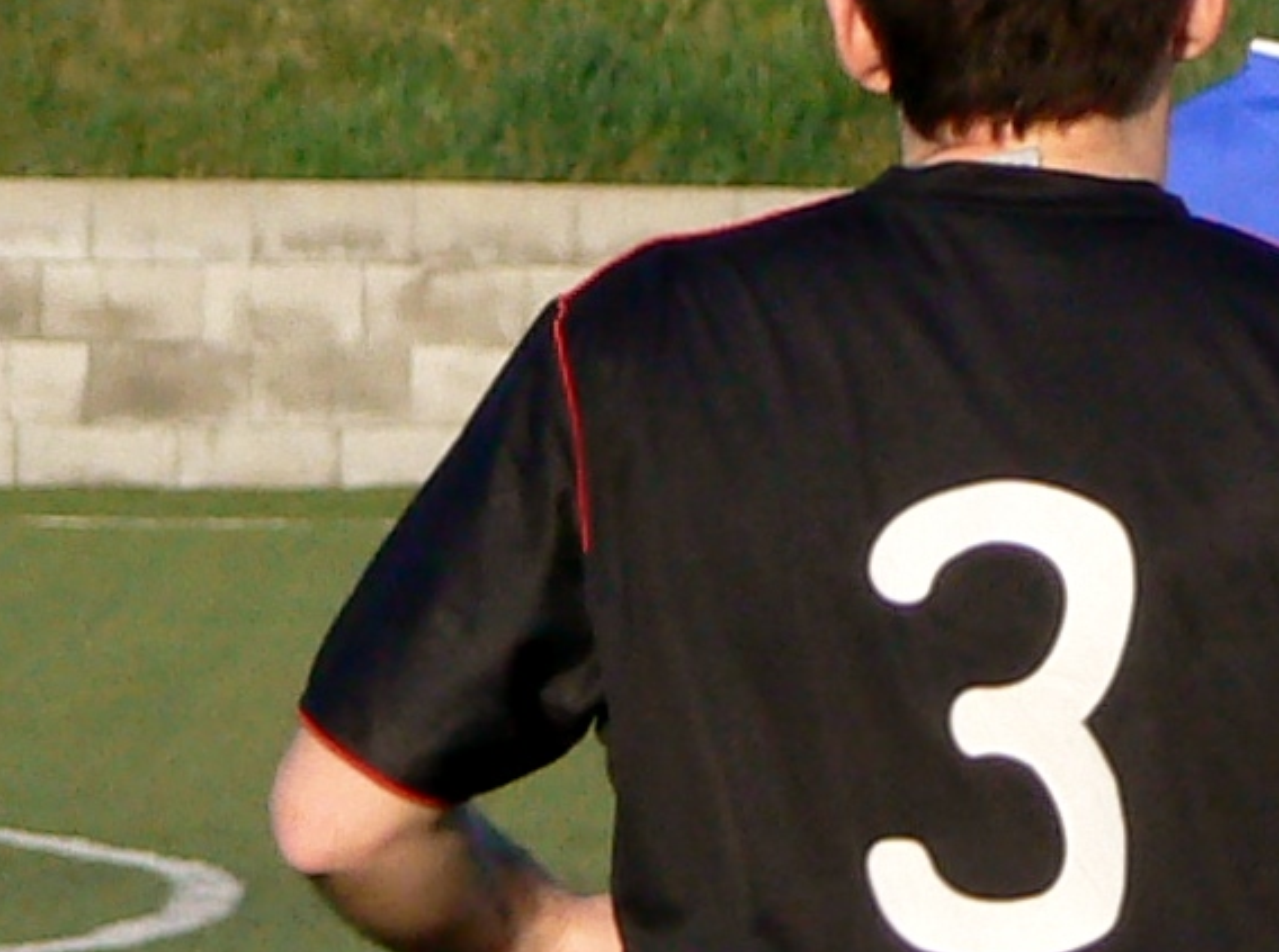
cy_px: 581
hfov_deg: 3.2
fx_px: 23071
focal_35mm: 626
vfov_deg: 2.4
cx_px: 1804
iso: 100
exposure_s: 1/800
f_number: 4
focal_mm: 21.2
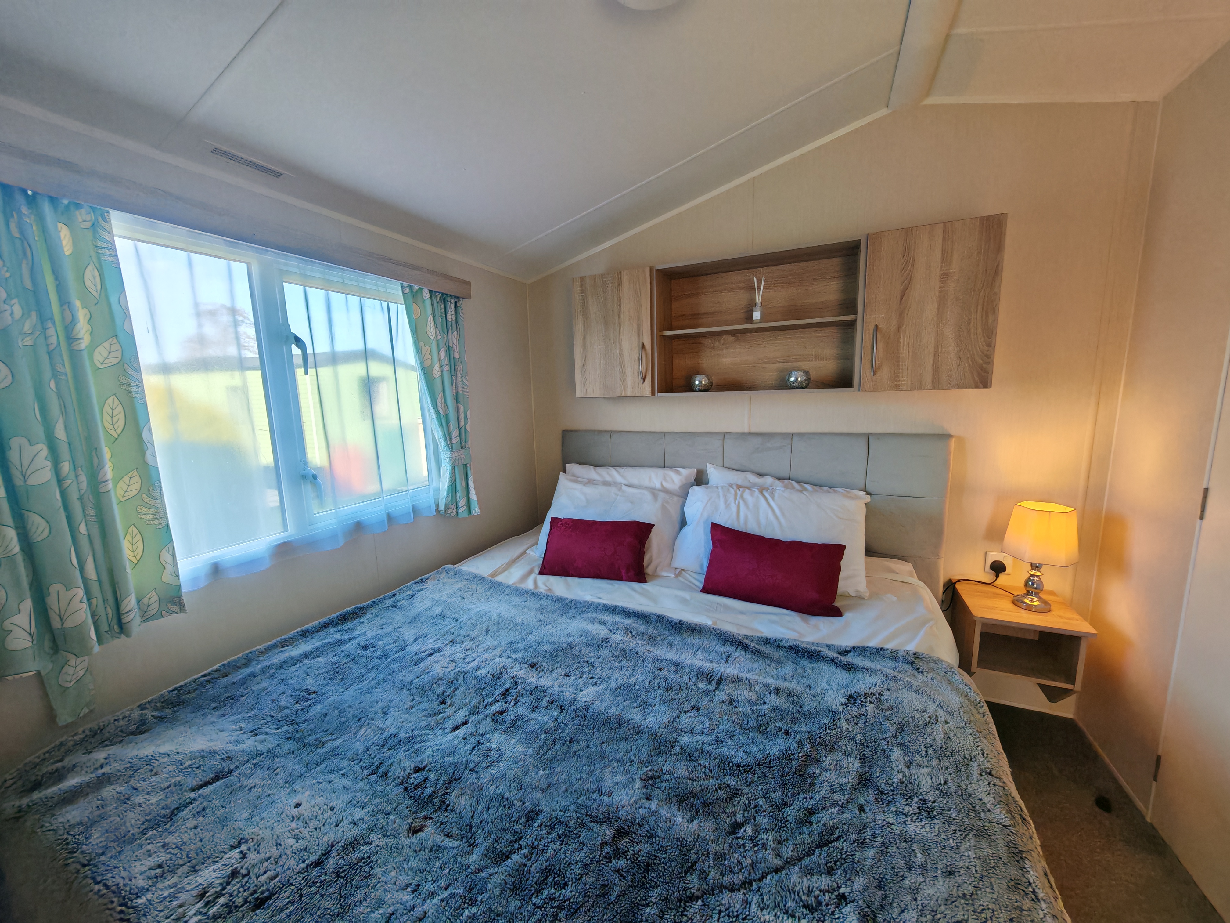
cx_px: 615
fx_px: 462
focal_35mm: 13
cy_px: 462
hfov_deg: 106.2
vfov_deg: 89.9
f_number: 2
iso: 50
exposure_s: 1/50
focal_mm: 1.82
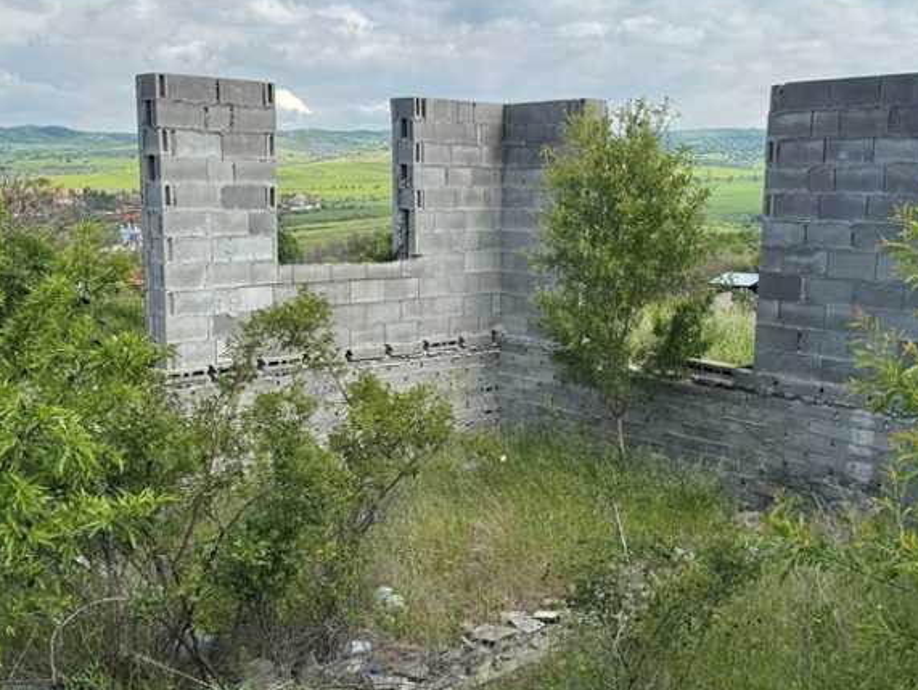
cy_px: 354
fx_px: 1115
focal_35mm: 42
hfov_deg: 44.8
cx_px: 482
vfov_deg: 34.4
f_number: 1.78
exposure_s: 1/3597
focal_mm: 6.76
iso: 80
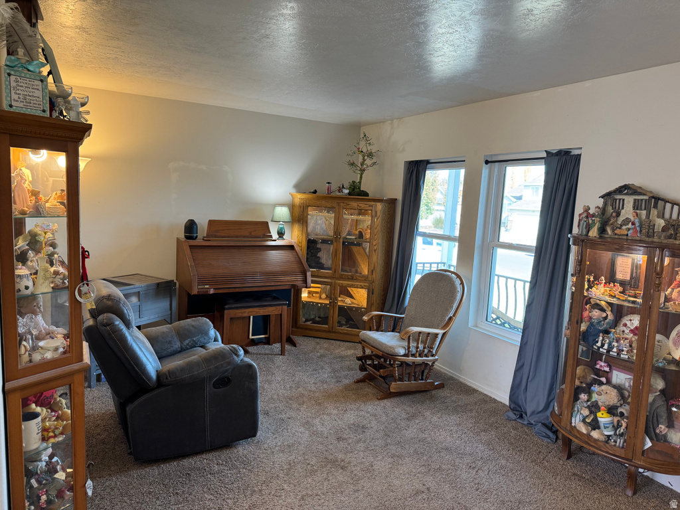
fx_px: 471
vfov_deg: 56.8
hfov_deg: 71.6
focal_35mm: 24
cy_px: 255
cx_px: 340
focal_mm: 6.76
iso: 125
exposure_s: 1/60
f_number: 1.78
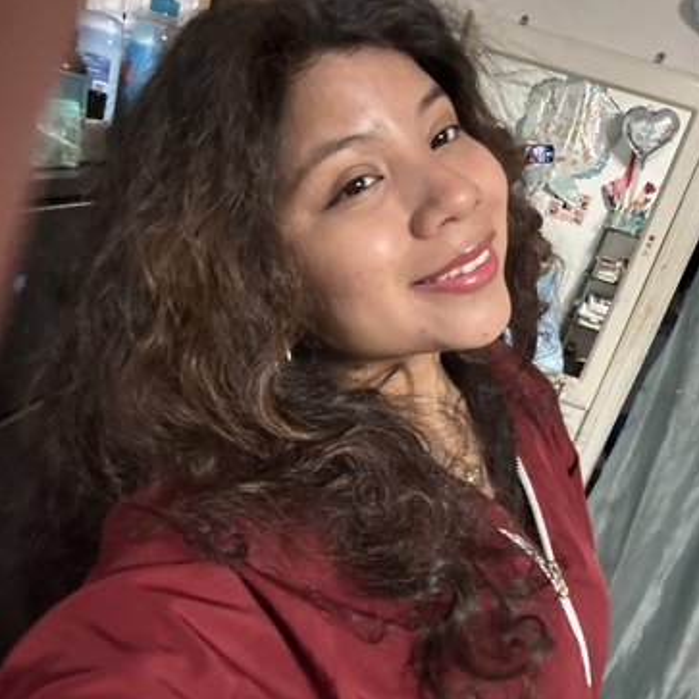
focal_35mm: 28
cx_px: 387
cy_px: 355
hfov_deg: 57.2
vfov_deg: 57.3
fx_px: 640
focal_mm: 2.69
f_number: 1.9
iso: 320
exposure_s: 1/40
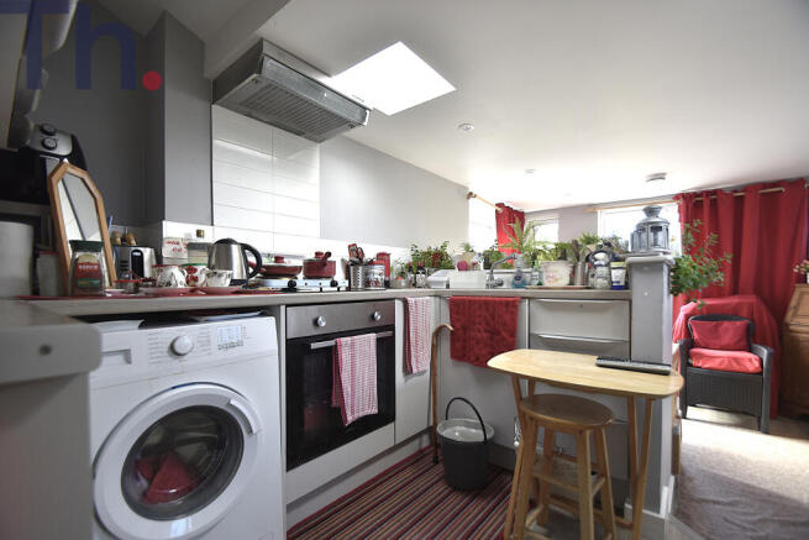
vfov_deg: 77.4
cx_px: 404
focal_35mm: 15
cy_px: 270
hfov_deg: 100.4
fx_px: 337
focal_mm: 10
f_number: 4.5
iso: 125
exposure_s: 1/80
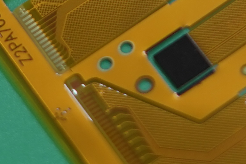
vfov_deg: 3.4
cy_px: -334
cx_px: 205
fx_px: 2665
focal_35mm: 390
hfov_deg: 5.3
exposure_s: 1/80
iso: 320
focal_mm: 50
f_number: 2.8
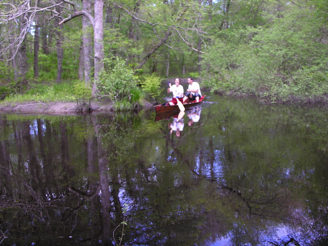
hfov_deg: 52.6
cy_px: 123
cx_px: 164
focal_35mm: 35
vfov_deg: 40.7
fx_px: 332
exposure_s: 1/125
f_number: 2.8
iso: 50
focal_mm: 8.9
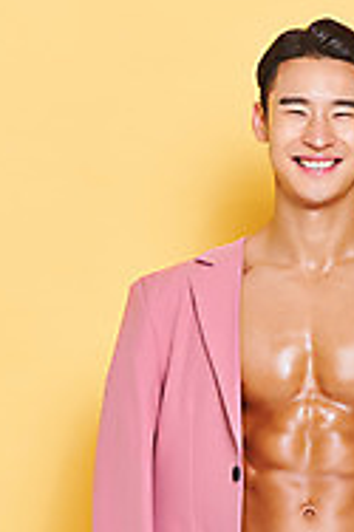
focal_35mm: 330
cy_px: 379
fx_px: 4876
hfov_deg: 4.2
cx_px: 338
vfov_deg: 6.2
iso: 100
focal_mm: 155
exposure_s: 1/125
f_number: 11
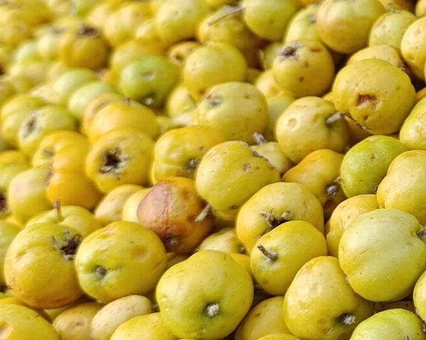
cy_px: 50
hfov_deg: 19.7
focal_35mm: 87
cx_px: 594
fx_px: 1096
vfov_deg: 17.4
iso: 100
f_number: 1.6
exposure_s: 1/120
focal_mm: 6.14
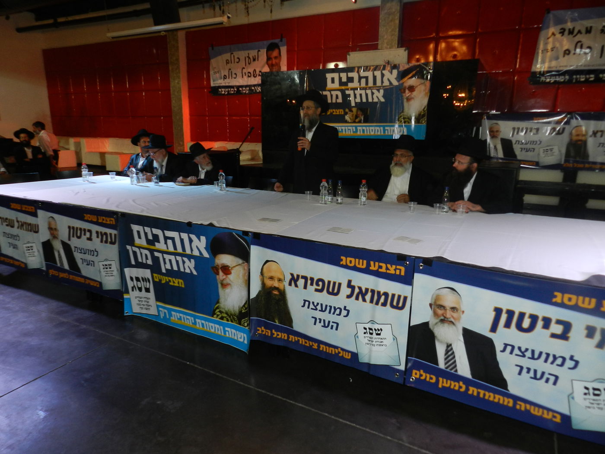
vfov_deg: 58.9
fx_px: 402
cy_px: 227
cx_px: 302
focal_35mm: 23
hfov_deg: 73.9
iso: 200
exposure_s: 1/30
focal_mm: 4
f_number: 3.4
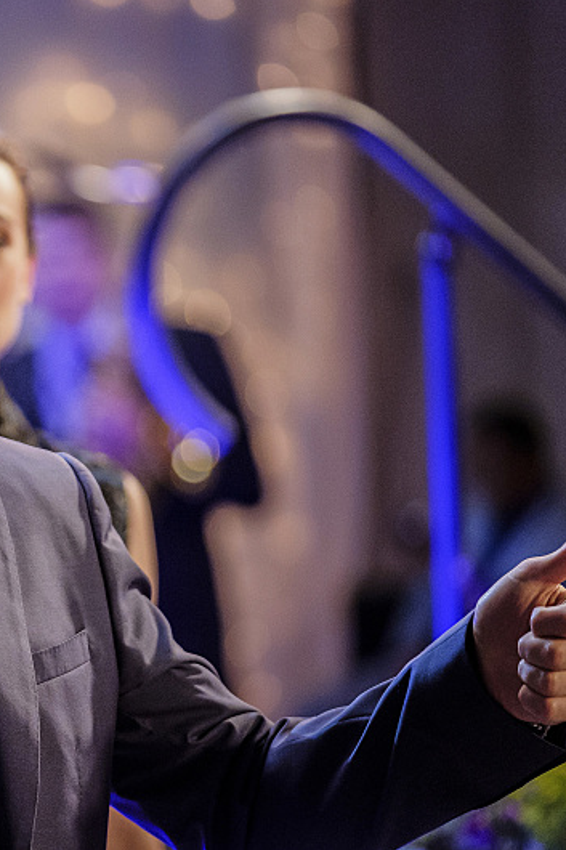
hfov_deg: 4.3
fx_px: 7480
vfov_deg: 6.5
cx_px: -22
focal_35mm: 317
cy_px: 424
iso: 5000
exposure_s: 1/125
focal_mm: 140
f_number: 2.8
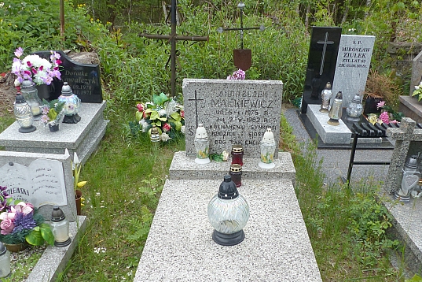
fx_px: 363
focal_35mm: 31
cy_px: 165
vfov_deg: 42.2
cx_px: 236
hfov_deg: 60.1
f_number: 4
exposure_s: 1/250
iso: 100
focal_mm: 4.5
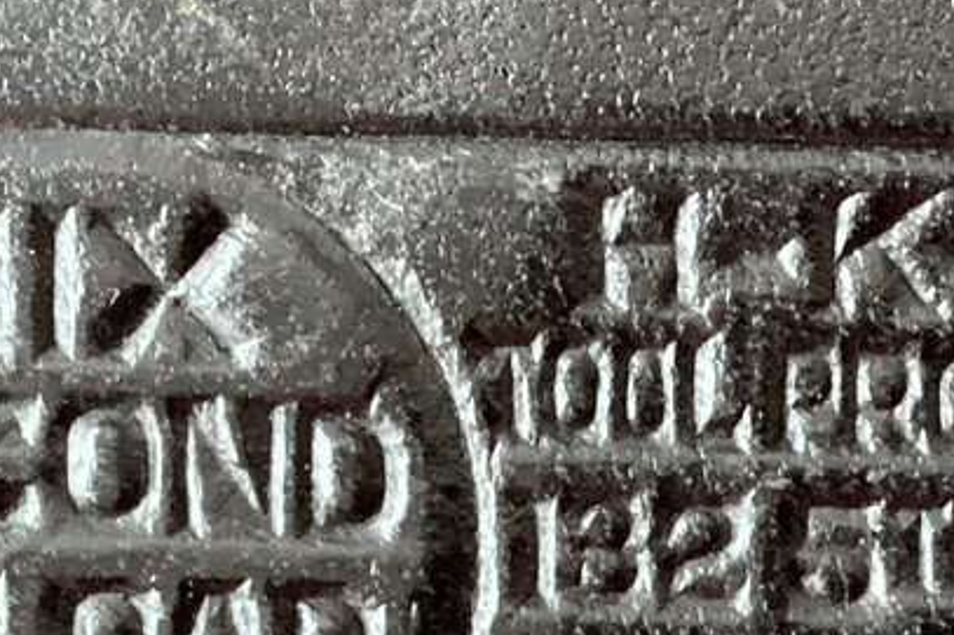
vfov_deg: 11.2
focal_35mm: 120
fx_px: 3179
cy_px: 737
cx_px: 634
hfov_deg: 17.0
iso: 640
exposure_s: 1/24
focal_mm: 3.3
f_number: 2.4
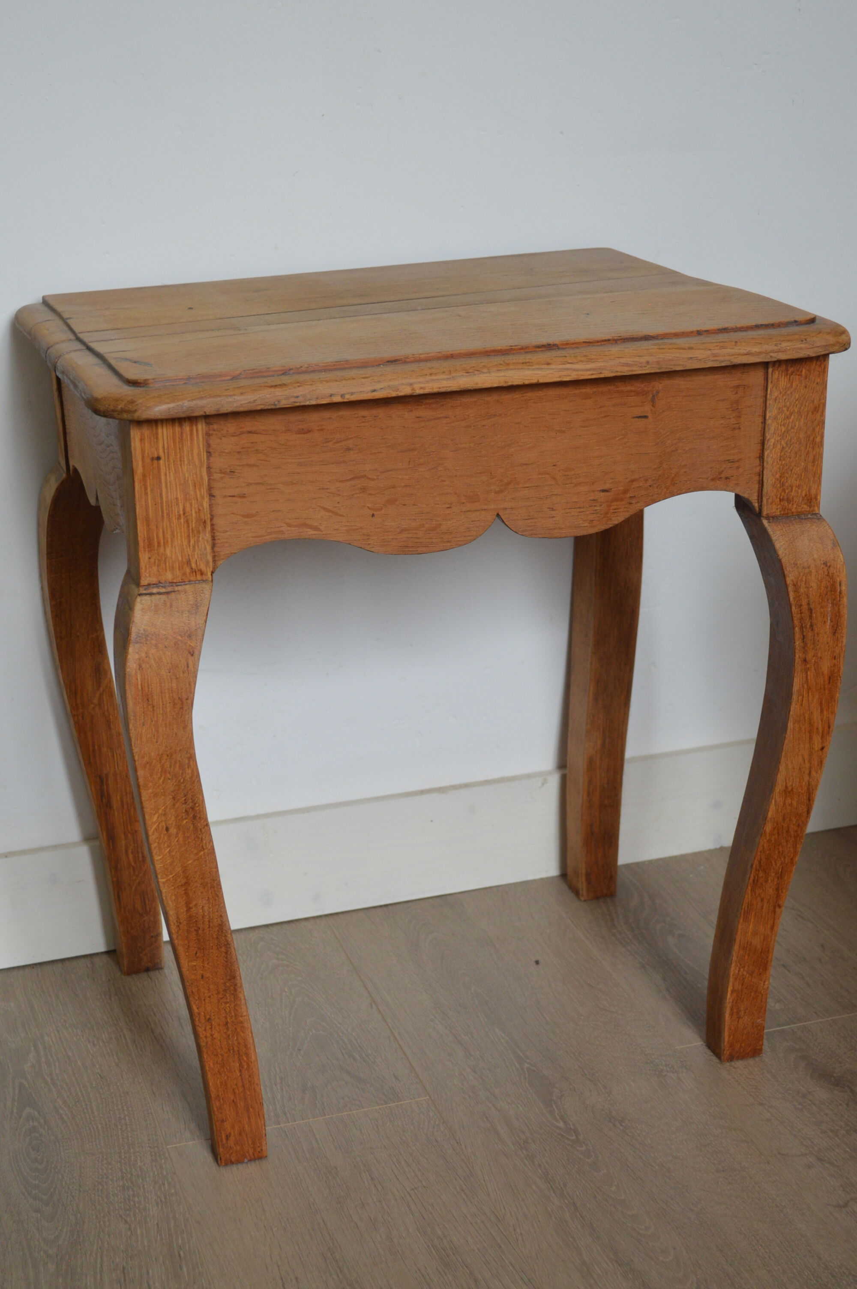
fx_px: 1932
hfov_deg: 25.0
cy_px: 644
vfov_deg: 36.9
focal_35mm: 54
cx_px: 428
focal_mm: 36
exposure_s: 1/15
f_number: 5
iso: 640
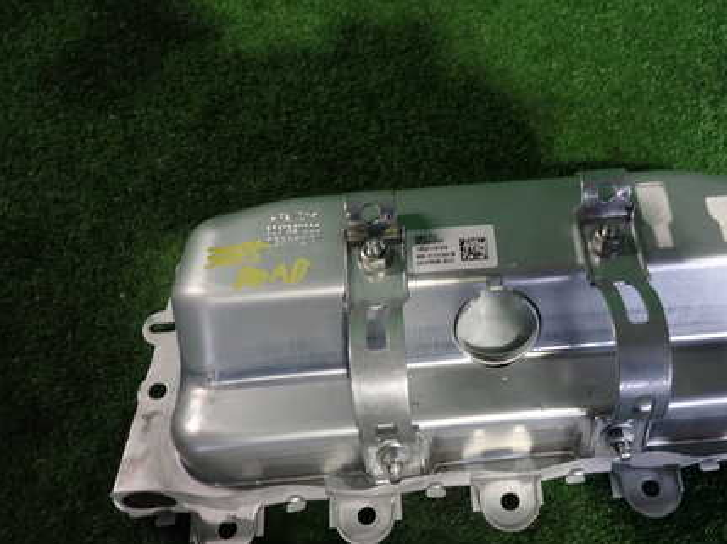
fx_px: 734
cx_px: 480
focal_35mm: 35
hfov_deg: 51.8
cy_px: 312
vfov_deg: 40.5
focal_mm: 4.5
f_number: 2
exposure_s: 1/40
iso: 200
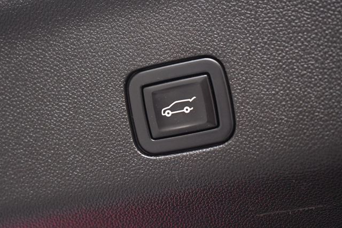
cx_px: 171
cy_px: 114
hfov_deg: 26.0
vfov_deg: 17.5
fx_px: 741
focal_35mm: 78
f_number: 5.6
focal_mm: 52
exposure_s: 1/125
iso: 2200
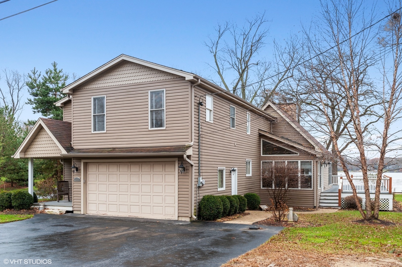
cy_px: 134
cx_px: 201
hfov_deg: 58.8
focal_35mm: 32
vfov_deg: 41.1
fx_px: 357
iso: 200
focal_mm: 32
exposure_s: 1/15
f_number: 8
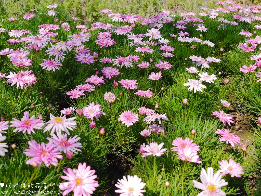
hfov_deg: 36.8
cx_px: 130
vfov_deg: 28.1
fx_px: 392
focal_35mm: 52
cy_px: 98
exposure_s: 1/640
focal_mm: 26
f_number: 11
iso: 800
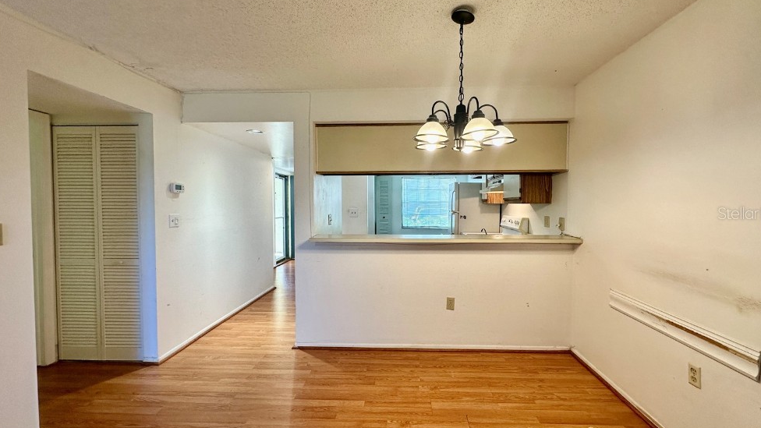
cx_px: 392
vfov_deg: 67.1
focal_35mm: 16
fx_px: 323
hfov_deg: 99.3
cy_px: 213
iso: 125
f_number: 2.2
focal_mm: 2.22
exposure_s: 1/120
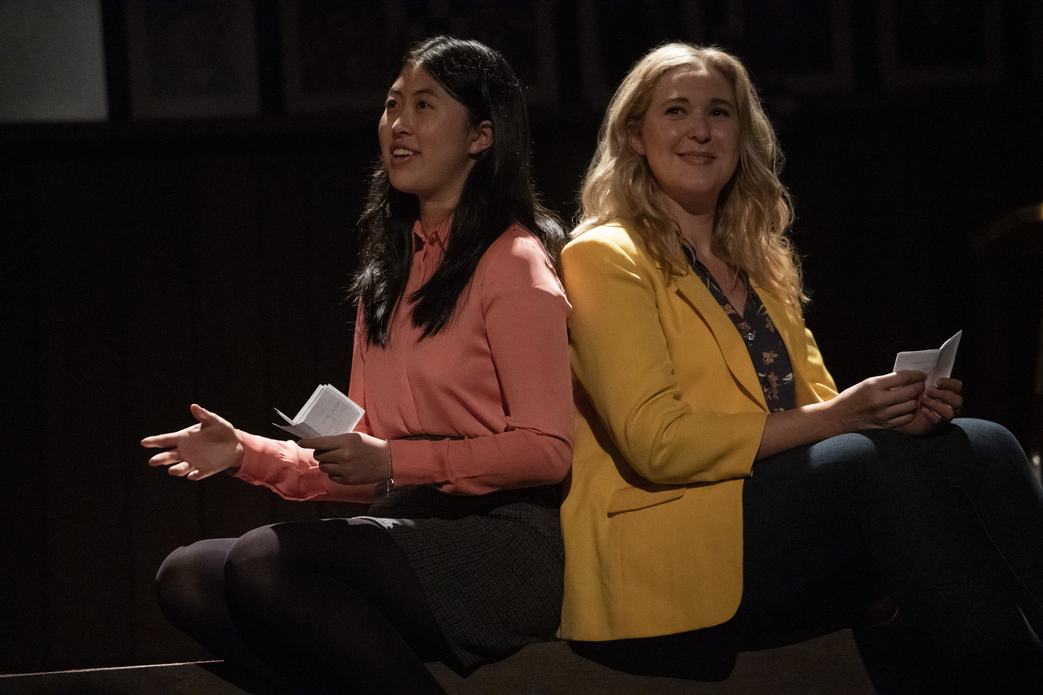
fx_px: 5215
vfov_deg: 7.6
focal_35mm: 180
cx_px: 522
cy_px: 348
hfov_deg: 11.4
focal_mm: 180
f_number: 4
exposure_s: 1/160
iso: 20000
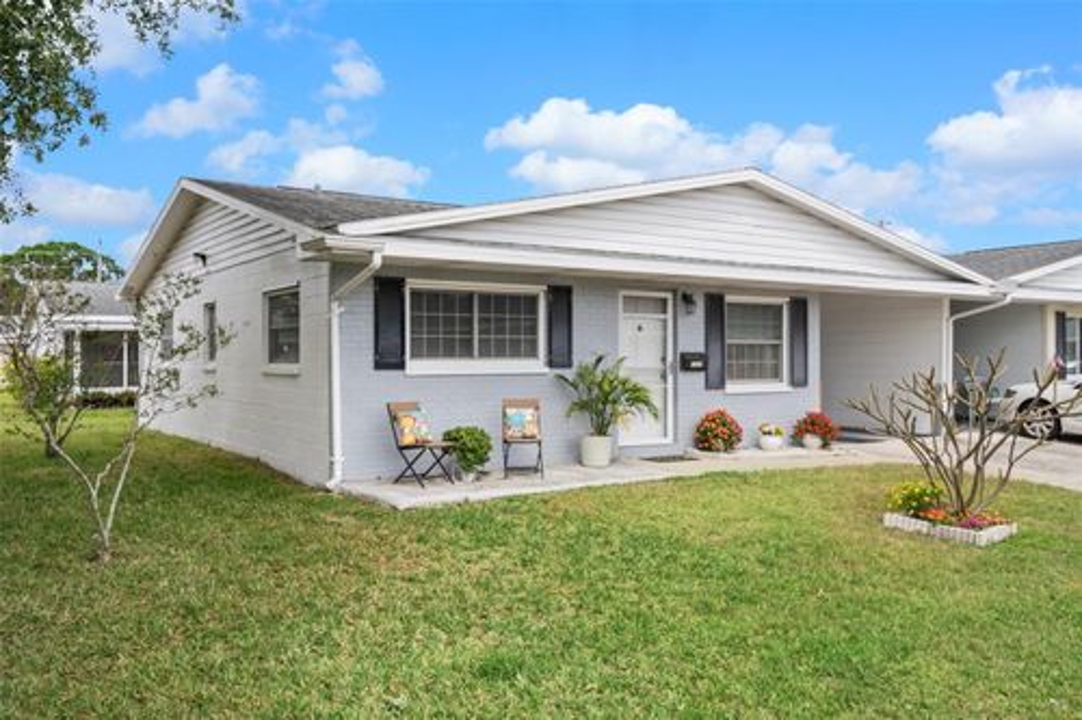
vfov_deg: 43.6
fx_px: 901
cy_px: 360
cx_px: 541
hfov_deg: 61.9
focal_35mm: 30
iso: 320
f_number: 9
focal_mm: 30
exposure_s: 1/30
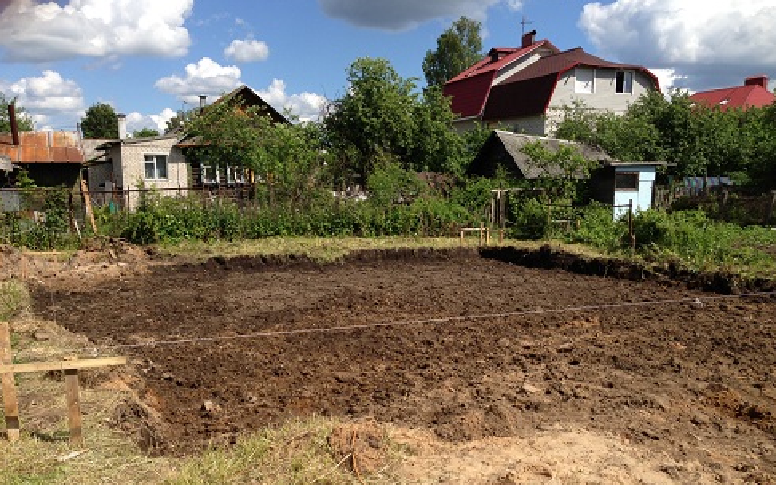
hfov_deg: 54.0
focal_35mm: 36
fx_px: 762
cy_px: 293
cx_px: 398
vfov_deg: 35.2
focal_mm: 4.13
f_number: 2.4
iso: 50
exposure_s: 1/1595
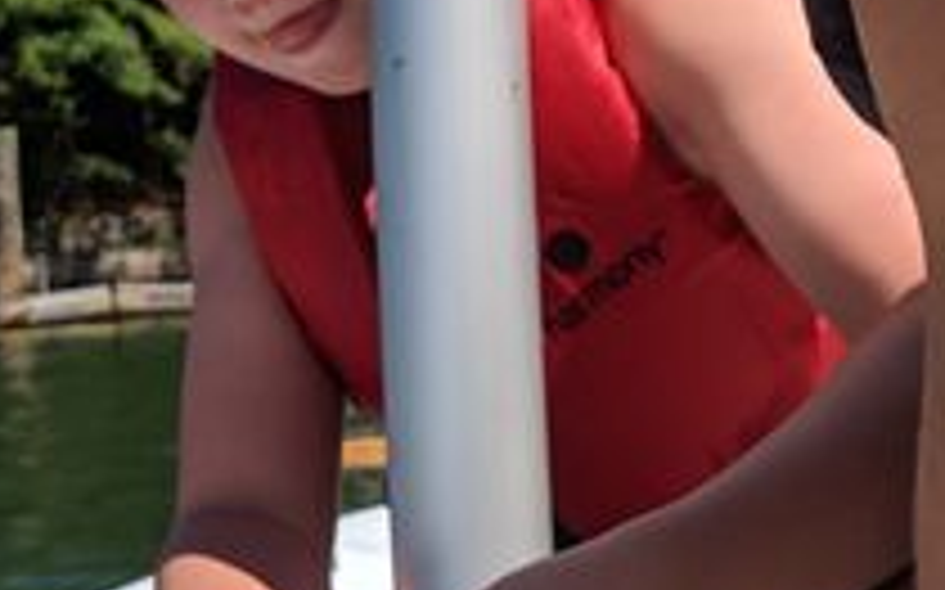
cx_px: 202
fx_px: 2703
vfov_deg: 12.4
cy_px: 223
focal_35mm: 105
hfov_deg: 19.6
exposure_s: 1/4695
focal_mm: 4.44
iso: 74
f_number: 1.8
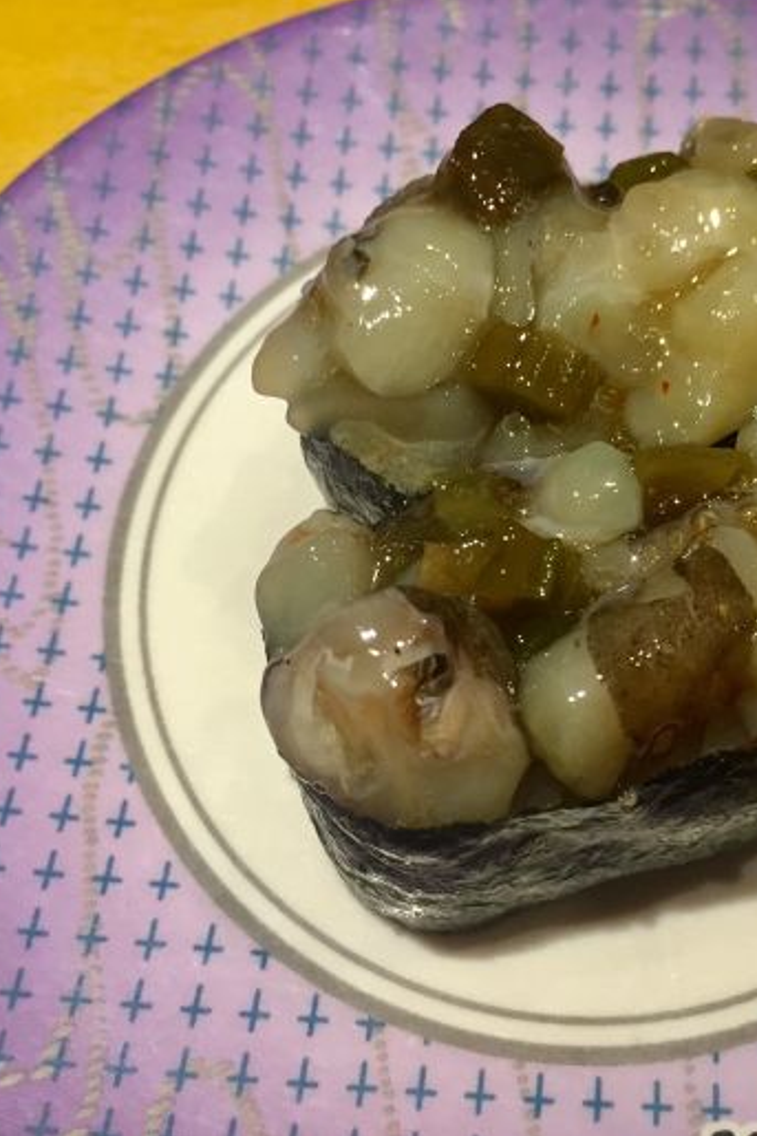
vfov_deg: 47.4
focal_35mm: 41
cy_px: 561
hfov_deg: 31.8
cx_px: 596
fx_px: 1294
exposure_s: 1/33
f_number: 2.2
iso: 50
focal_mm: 4.15
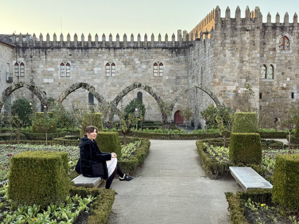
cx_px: 150
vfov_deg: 30.3
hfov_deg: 39.7
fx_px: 415
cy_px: 112
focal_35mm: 48
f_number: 1.78
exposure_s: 1/348
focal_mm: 6.76
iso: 80
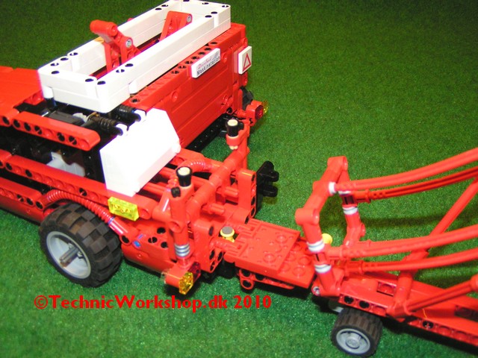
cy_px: 179
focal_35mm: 38
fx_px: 525
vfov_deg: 37.7
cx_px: 239
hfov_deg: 49.0
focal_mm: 5.8
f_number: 2.8
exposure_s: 1/40
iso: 200
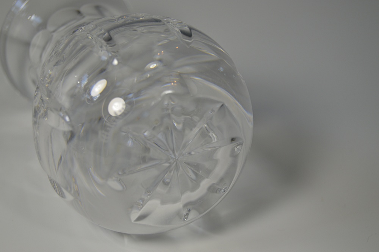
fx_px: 868
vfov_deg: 16.5
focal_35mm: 82
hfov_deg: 24.6
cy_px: 126
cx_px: 190
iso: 180
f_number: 5.6
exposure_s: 1/125
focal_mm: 55
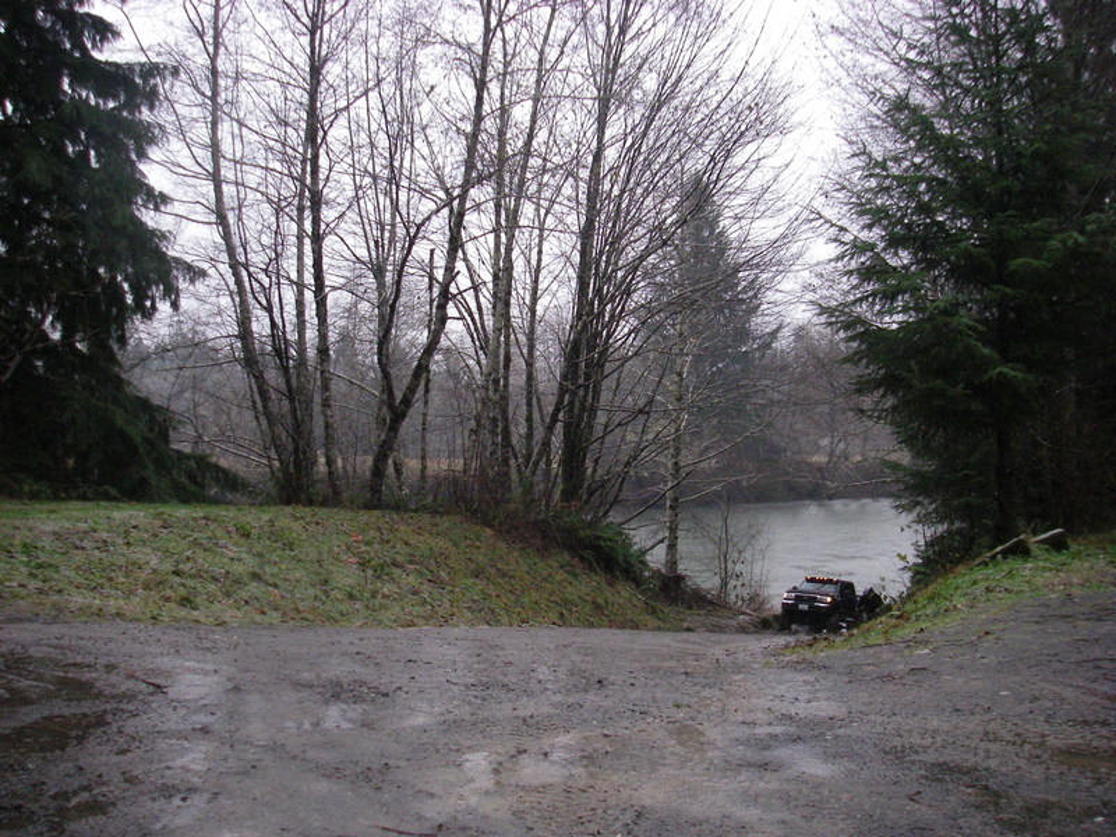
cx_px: 558
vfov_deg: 37.7
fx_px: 1225
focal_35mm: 38
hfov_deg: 49.0
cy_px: 418
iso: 320
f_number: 3.3
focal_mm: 6.3
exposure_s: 1/50
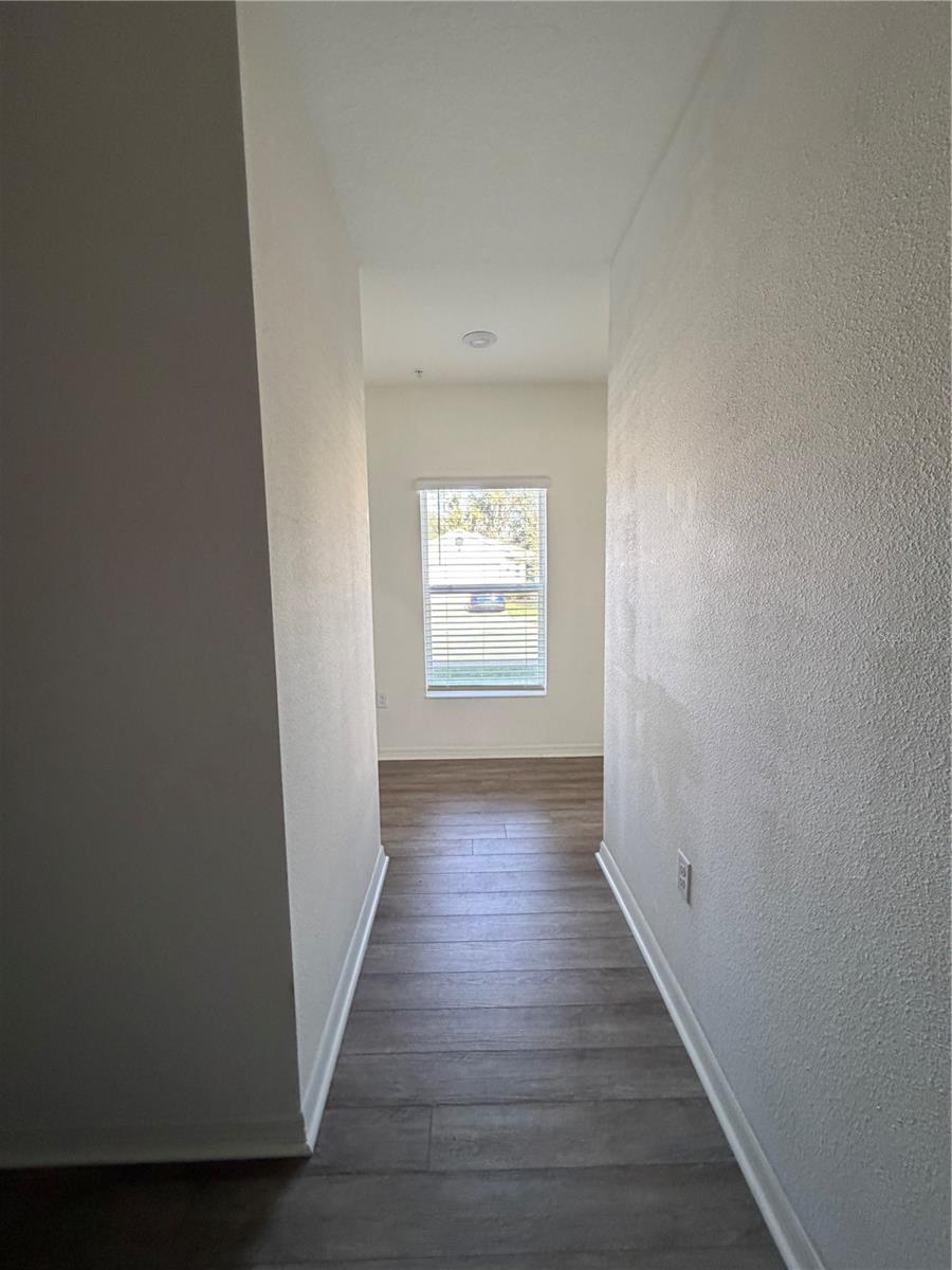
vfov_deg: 102.1
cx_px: 476
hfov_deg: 85.7
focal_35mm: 14
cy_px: 635
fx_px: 513
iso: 320
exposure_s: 1/120
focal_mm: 2.22
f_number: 2.2
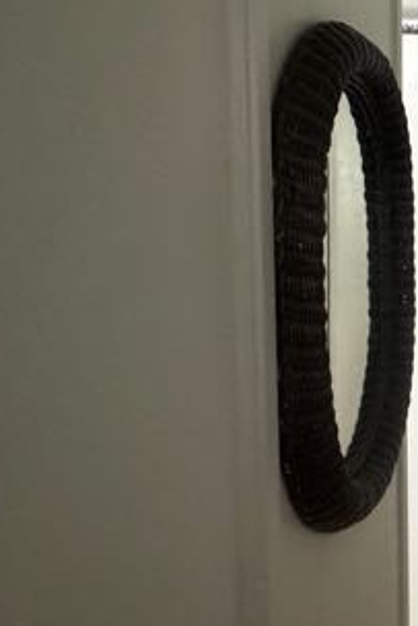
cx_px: 667
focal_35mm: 40
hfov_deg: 24.1
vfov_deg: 48.1
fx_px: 696
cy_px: 246
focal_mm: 2.22
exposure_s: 1/60
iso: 800
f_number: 2.2
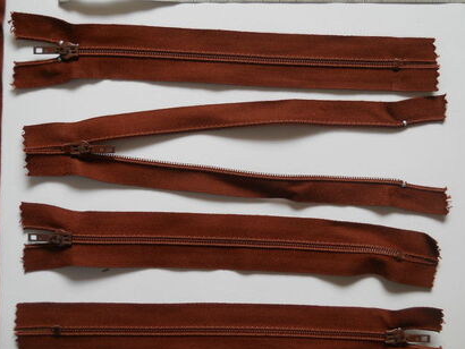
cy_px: 168
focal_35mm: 48
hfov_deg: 39.6
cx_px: 225
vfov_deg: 30.3
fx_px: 645
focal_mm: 6.72
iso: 80
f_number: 3.1
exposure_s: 1/30
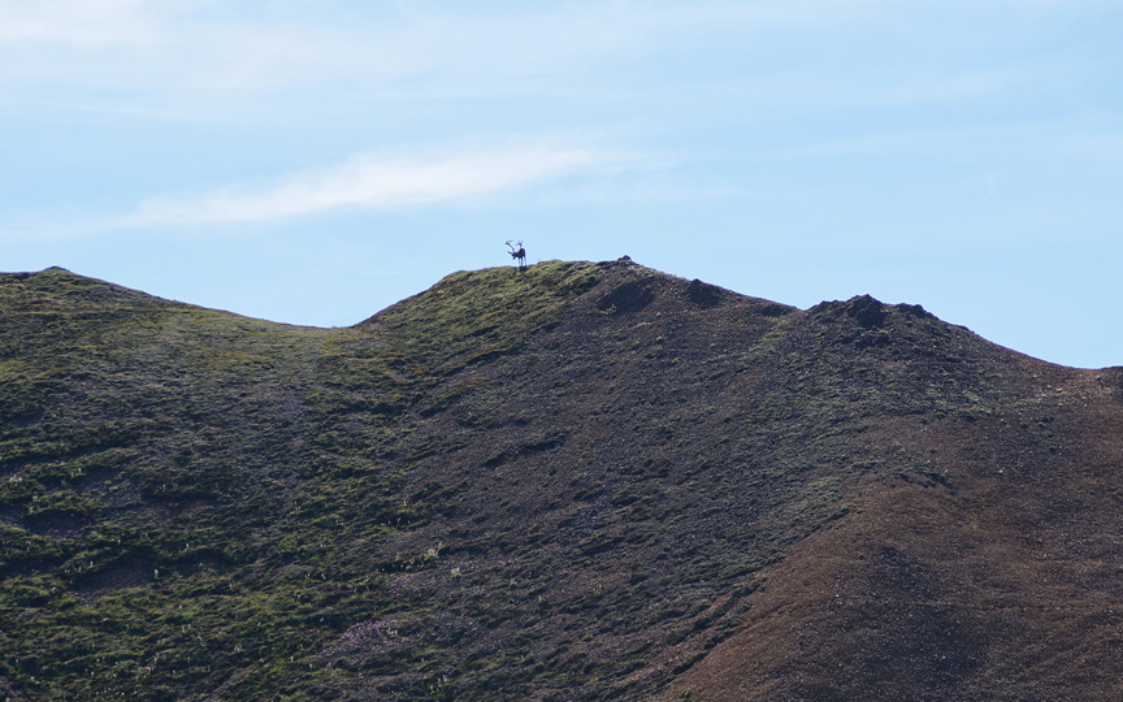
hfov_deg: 9.9
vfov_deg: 6.2
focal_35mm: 212
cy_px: 402
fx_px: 6488
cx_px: 560
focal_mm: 120
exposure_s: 1/400
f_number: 6.3
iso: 100
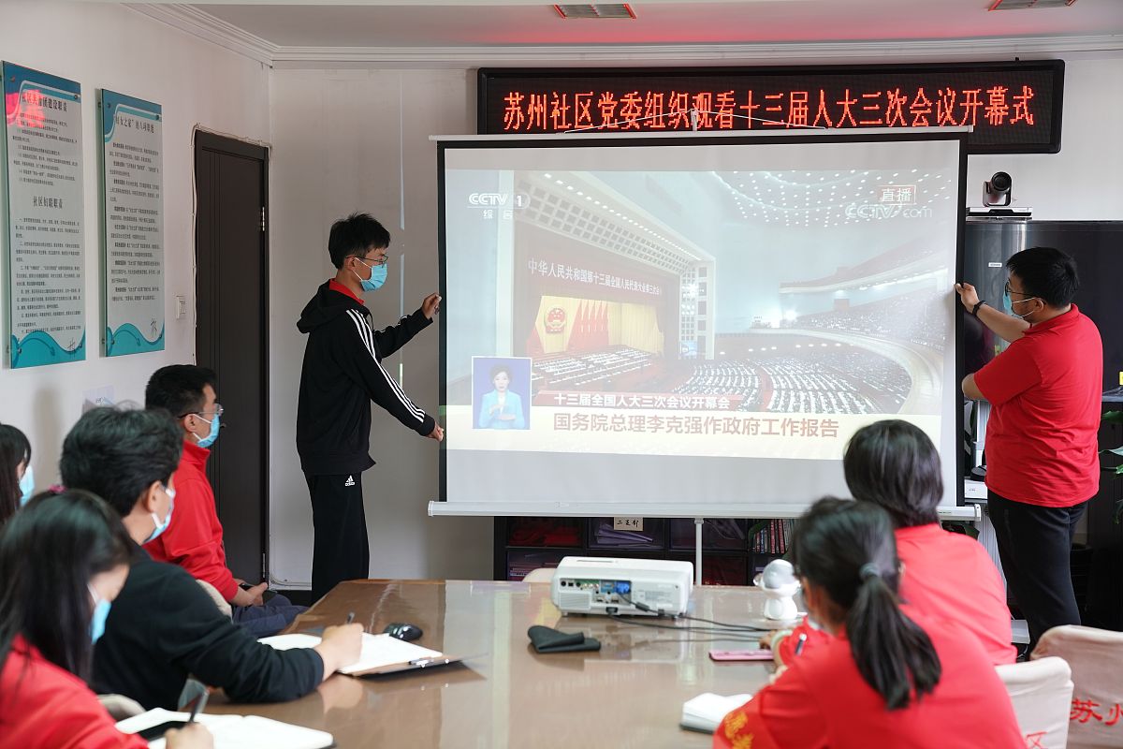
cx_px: 562
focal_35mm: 61
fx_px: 1903
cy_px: 374
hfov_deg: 32.9
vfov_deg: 22.3
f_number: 4
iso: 400
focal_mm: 61
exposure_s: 1/20
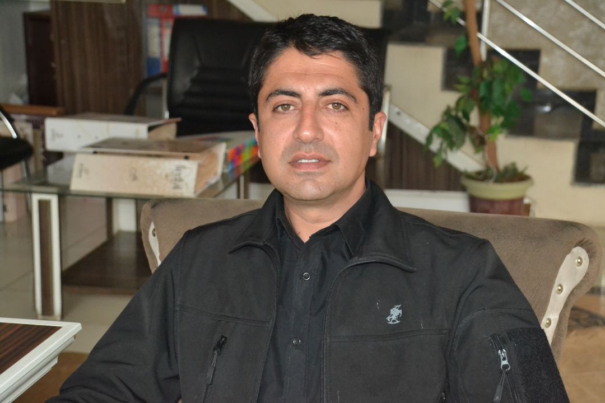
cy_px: 202
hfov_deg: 28.1
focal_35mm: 72
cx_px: 302
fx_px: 1210
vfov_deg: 18.9
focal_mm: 48
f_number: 4.8
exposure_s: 1/60
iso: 3200
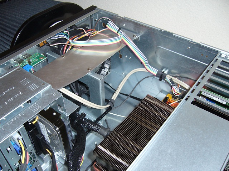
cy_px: 86
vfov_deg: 40.7
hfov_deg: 52.6
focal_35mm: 35
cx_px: 114
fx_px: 232
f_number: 2.8
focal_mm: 5.8
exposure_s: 1/30
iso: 100
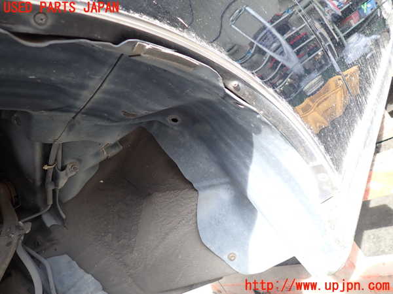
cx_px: 196
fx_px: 284
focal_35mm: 25
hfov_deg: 69.4
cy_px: 147
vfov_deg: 54.9
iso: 100
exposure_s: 1/80
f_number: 2
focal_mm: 4.5
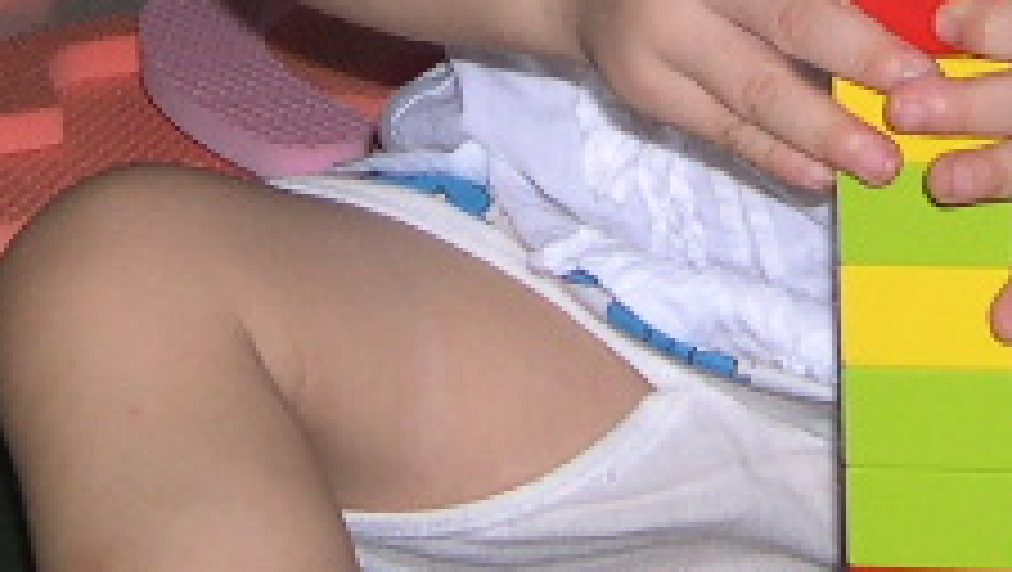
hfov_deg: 11.4
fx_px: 5049
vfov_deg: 6.4
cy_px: -374
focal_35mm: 188
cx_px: 688
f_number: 2.8
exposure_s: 1/60
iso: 100
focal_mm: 8
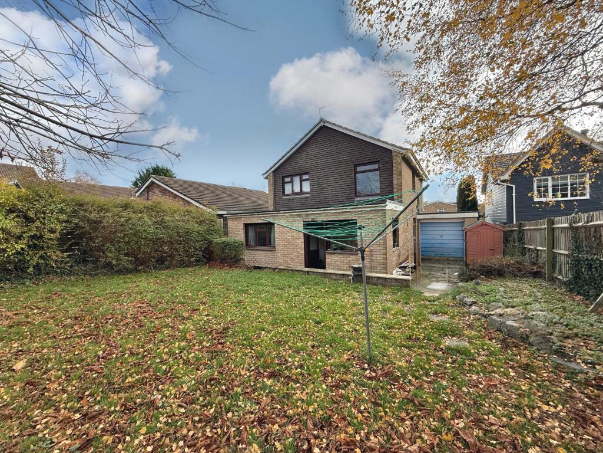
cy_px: 226
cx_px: 302
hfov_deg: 102.1
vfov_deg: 85.7
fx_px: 244
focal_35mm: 14
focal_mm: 2.22
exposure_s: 1/297
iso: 64
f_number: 2.2
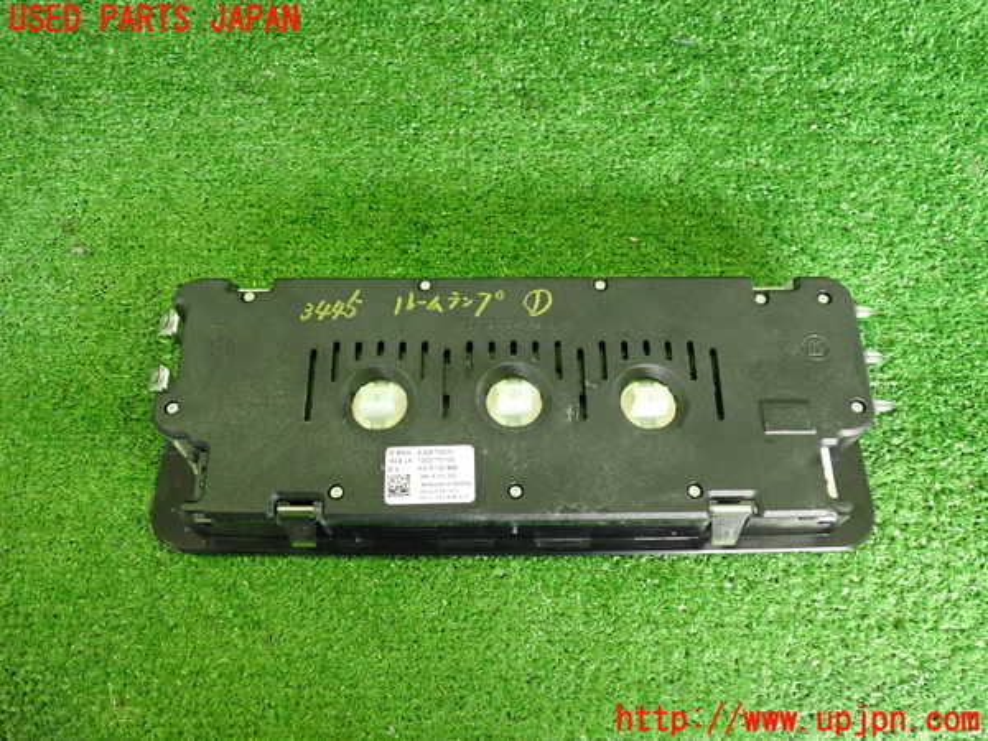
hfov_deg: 60.0
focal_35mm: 30
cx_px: 494
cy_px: 370
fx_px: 856
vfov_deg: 46.8
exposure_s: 1/30
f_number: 2.3
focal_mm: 5.4
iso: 640
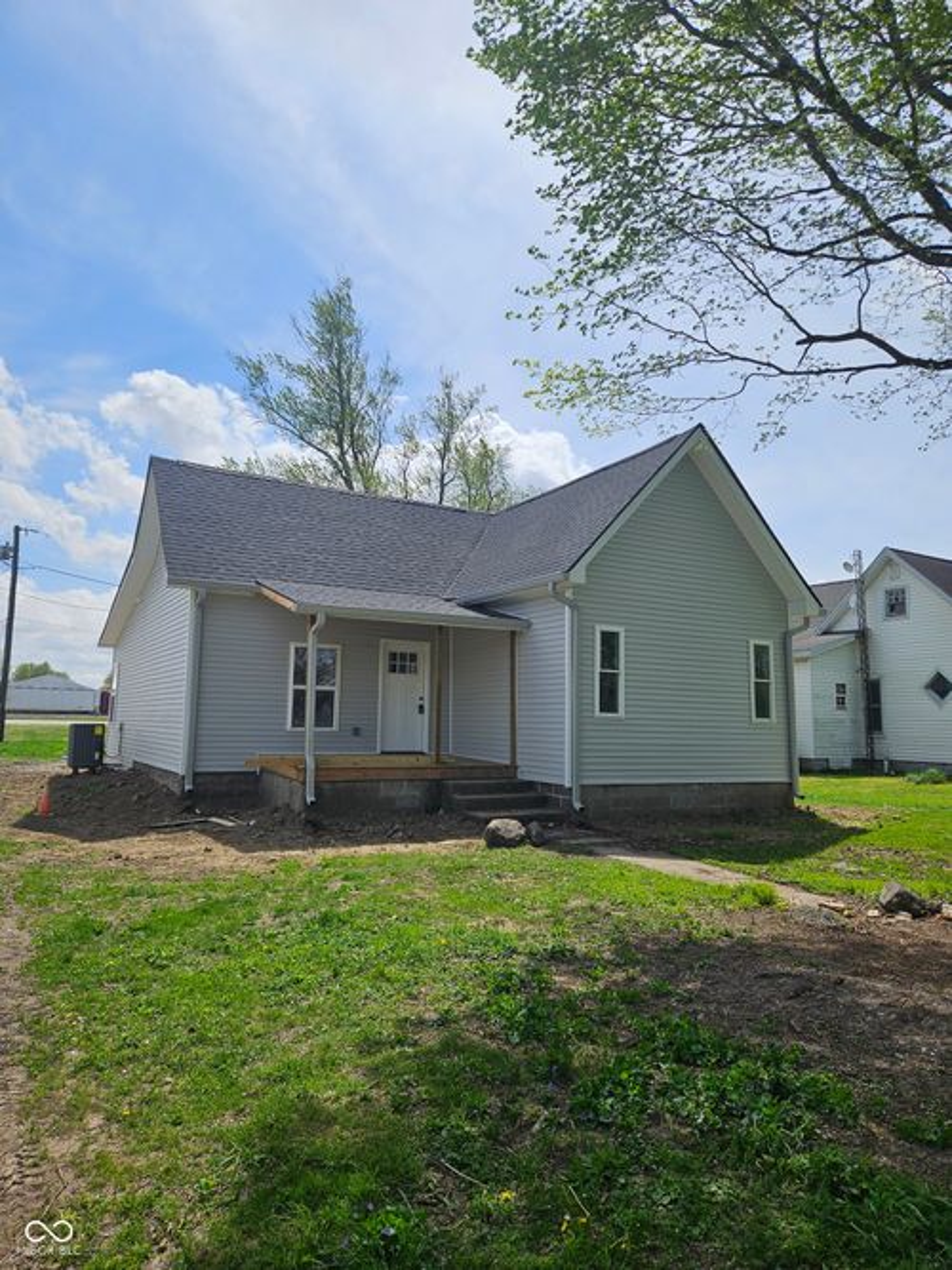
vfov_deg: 73.9
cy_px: 635
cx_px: 476
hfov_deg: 58.9
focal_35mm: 23
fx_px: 844
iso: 25
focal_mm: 5.4
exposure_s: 1/3211
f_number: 1.8
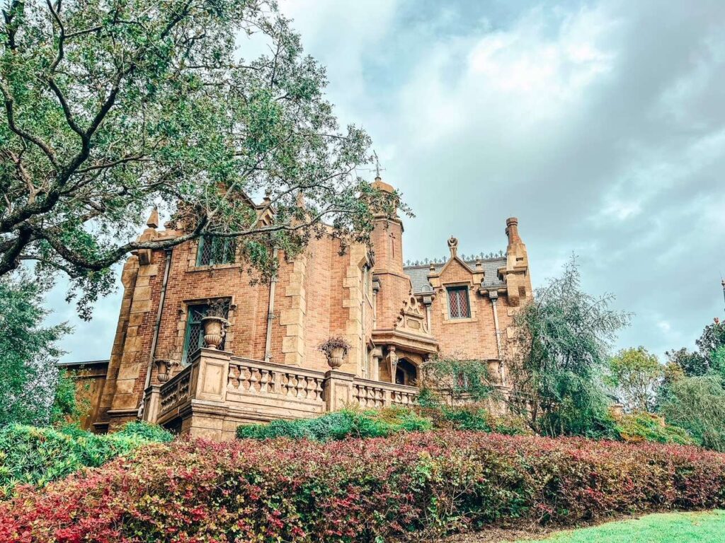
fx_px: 545
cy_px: 272
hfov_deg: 67.3
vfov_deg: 53.1
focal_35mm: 26
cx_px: 362
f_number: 1.6
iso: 50
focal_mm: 5.1
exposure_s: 1/3600
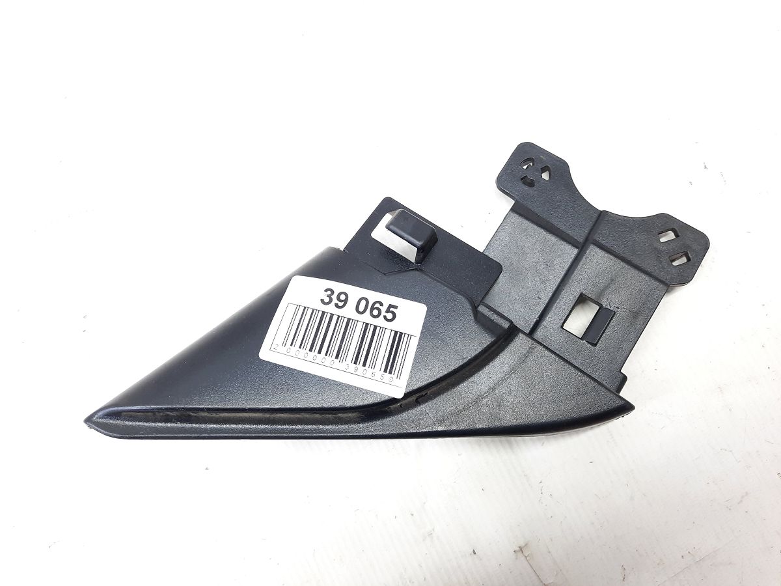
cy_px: 293
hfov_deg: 69.4
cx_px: 390
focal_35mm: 25
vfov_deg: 54.9
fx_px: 564
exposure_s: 1/50
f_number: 2
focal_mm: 4.6
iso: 160
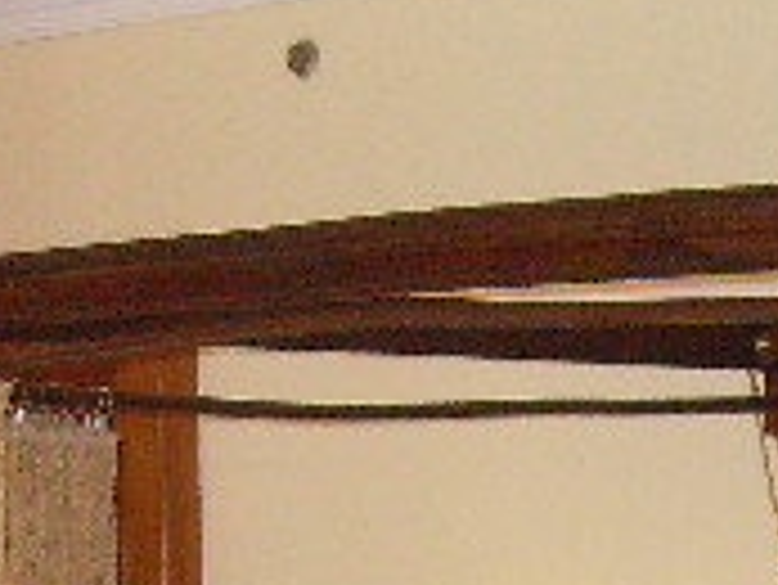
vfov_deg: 8.3
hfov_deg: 11.5
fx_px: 3846
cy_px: 1102
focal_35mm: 171
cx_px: 657
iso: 200
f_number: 2.8
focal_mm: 6.3
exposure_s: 1/45
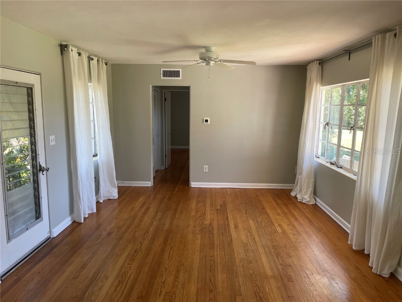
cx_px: 201
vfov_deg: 53.1
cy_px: 151
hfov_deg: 67.3
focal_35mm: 26
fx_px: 302
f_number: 1.6
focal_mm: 4.2
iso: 50
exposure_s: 1/121
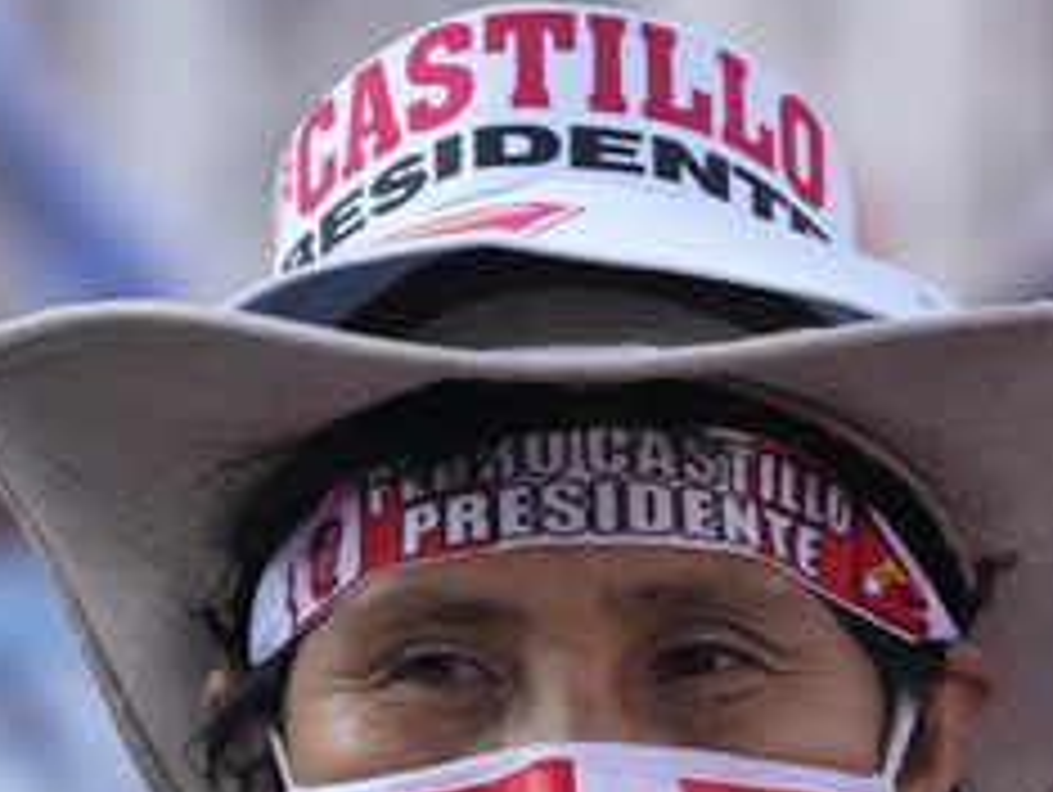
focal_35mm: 316
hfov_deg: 6.3
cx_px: 544
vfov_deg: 4.7
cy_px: 572
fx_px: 9622
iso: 320
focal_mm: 186
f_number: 5.6
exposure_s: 1/320
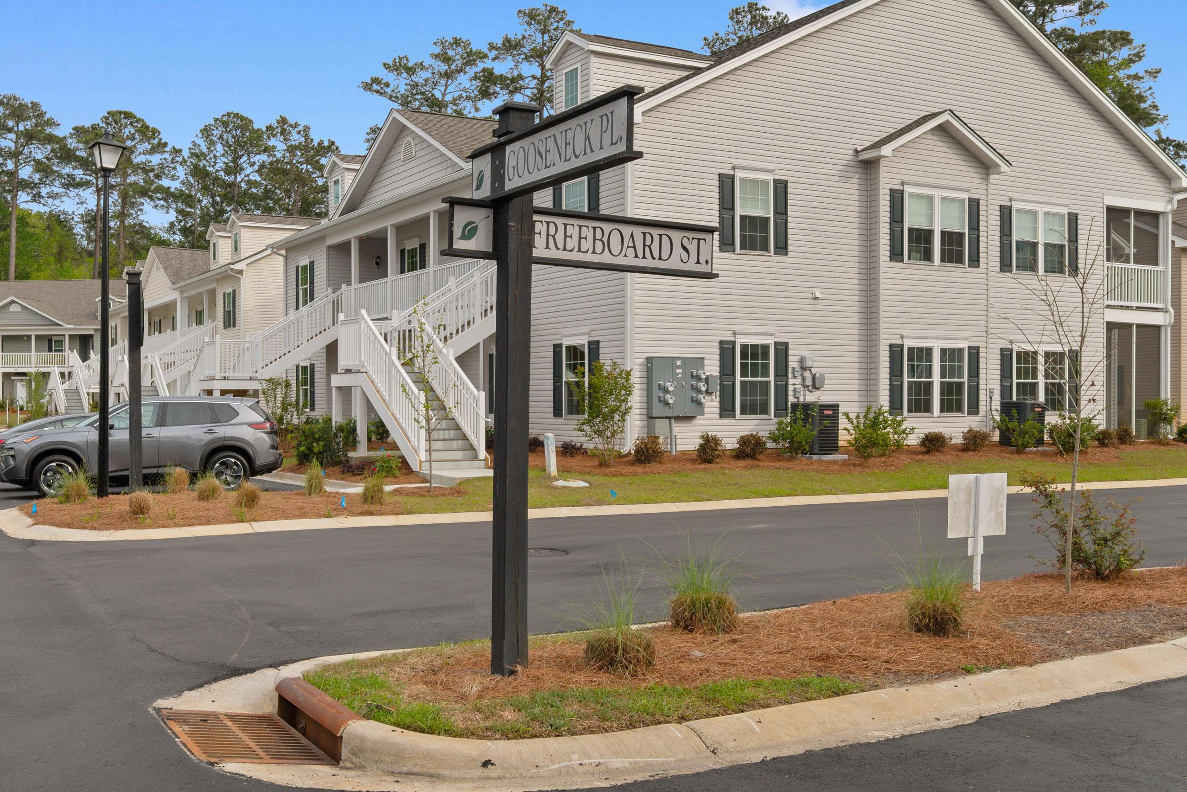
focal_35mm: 36
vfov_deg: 36.9
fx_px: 1187
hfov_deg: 53.0
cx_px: 517
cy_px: 382
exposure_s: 1/100
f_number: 5.6
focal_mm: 20
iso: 100
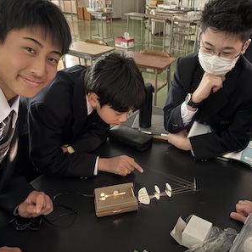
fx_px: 255
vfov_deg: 52.5
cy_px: 126
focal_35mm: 31
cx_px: 148
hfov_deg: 52.2
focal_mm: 5.96
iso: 1000
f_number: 1.6
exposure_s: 1/20
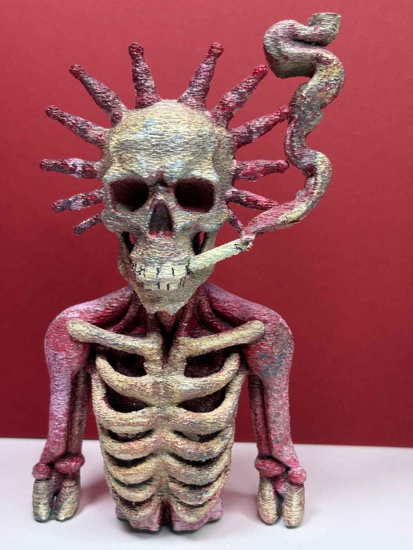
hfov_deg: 28.0
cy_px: 275
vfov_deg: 36.8
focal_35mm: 52
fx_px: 827
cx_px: 206
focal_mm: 5.96
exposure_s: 1/66
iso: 50
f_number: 1.6
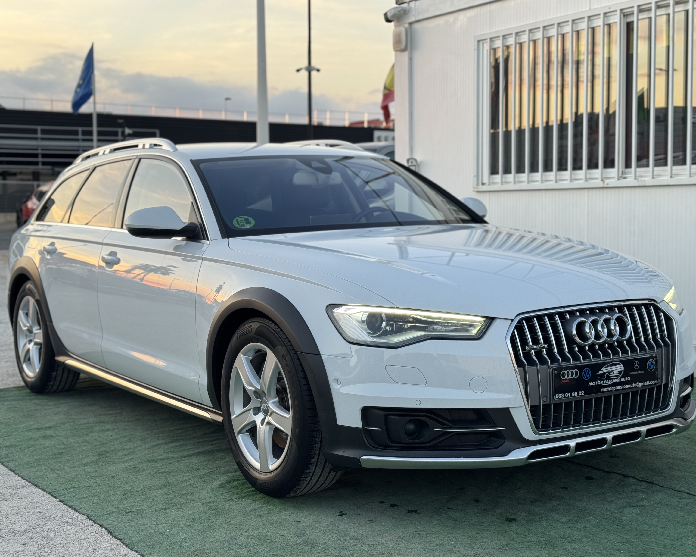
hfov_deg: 36.7
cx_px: 347
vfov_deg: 29.7
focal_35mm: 51
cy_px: 277
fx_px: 1051
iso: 64
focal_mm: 6.76
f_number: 1.78
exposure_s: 1/222
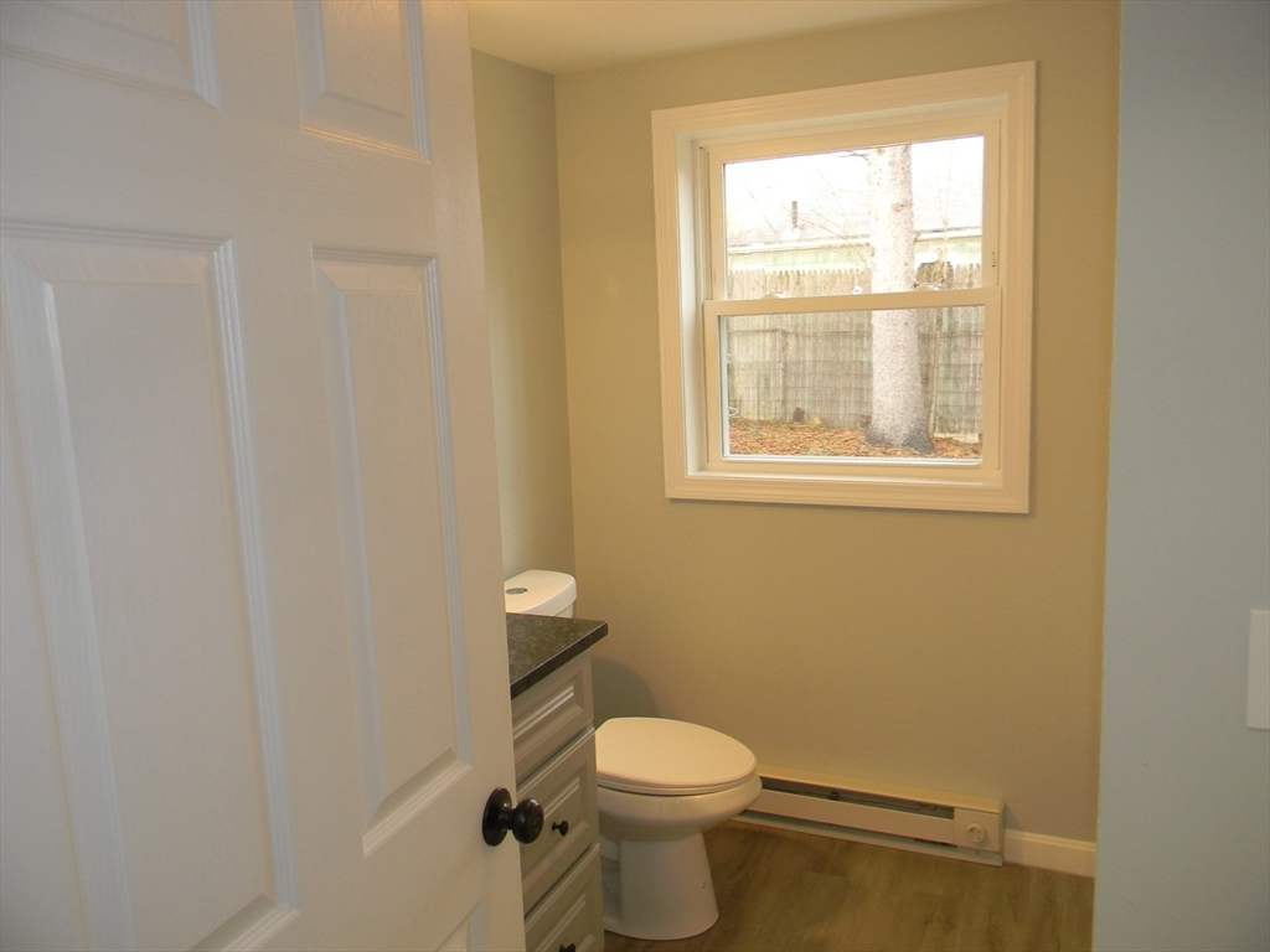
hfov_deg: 63.4
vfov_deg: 49.7
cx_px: 635
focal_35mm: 28
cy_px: 476
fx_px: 1027
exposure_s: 1/30
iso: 162
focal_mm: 5
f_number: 3.5
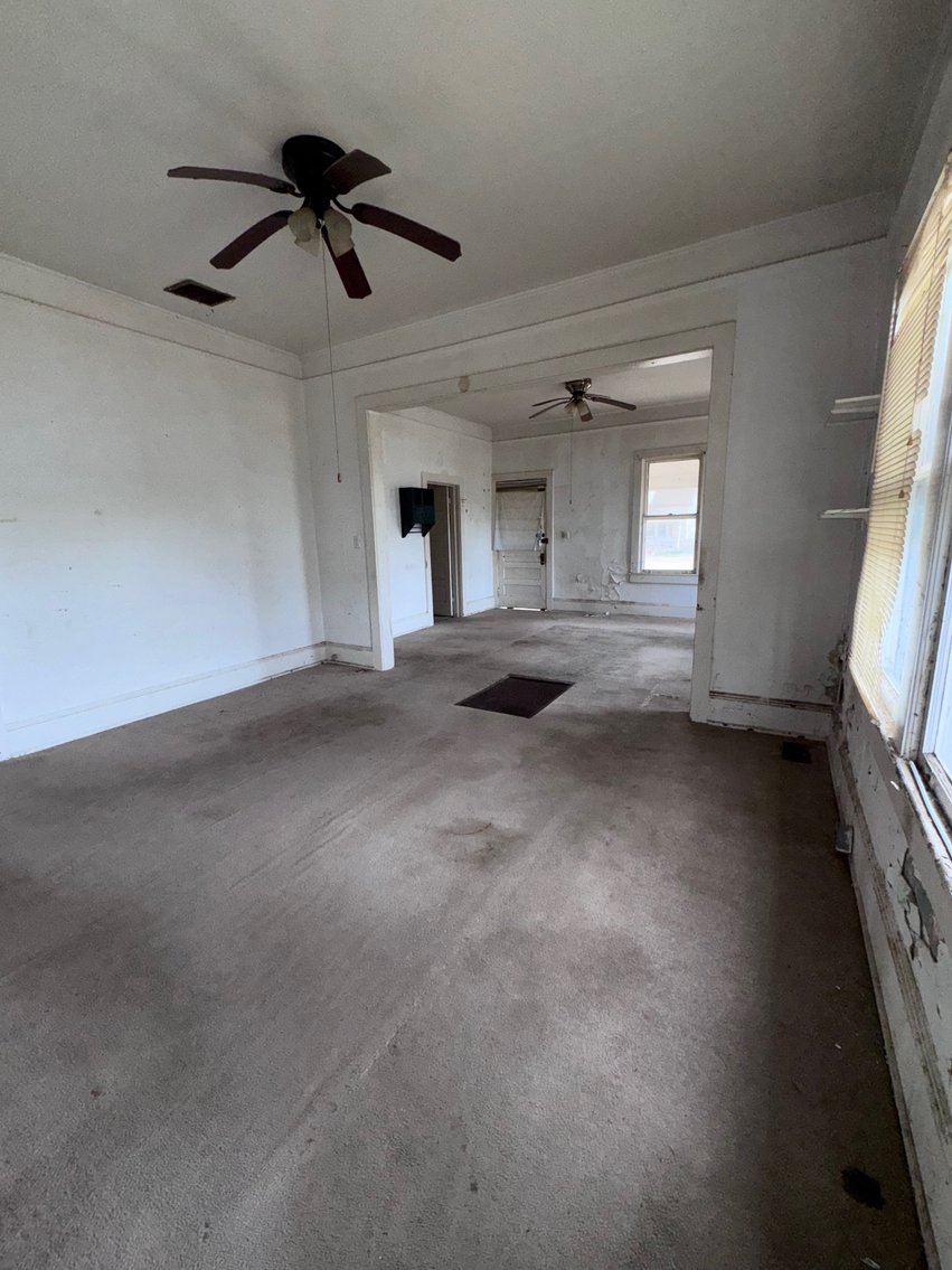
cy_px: 635
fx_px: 513
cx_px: 476
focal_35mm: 14
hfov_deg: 85.7
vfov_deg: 102.1
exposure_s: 1/121
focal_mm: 2.22
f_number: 2.2
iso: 80
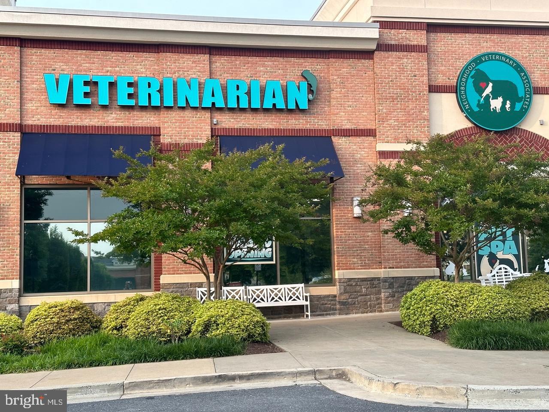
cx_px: 274
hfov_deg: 39.7
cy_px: 206
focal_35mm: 48
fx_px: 761
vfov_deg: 30.3
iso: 64
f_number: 1.78
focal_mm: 6.86
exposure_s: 1/571
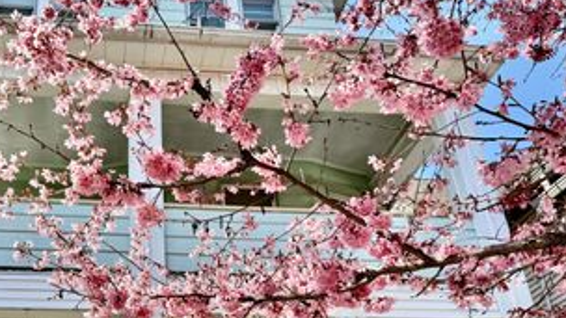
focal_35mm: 43
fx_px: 645
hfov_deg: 45.8
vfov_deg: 27.4
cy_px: 233
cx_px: 145
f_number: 1.78
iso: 80
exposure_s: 1/2370
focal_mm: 6.76
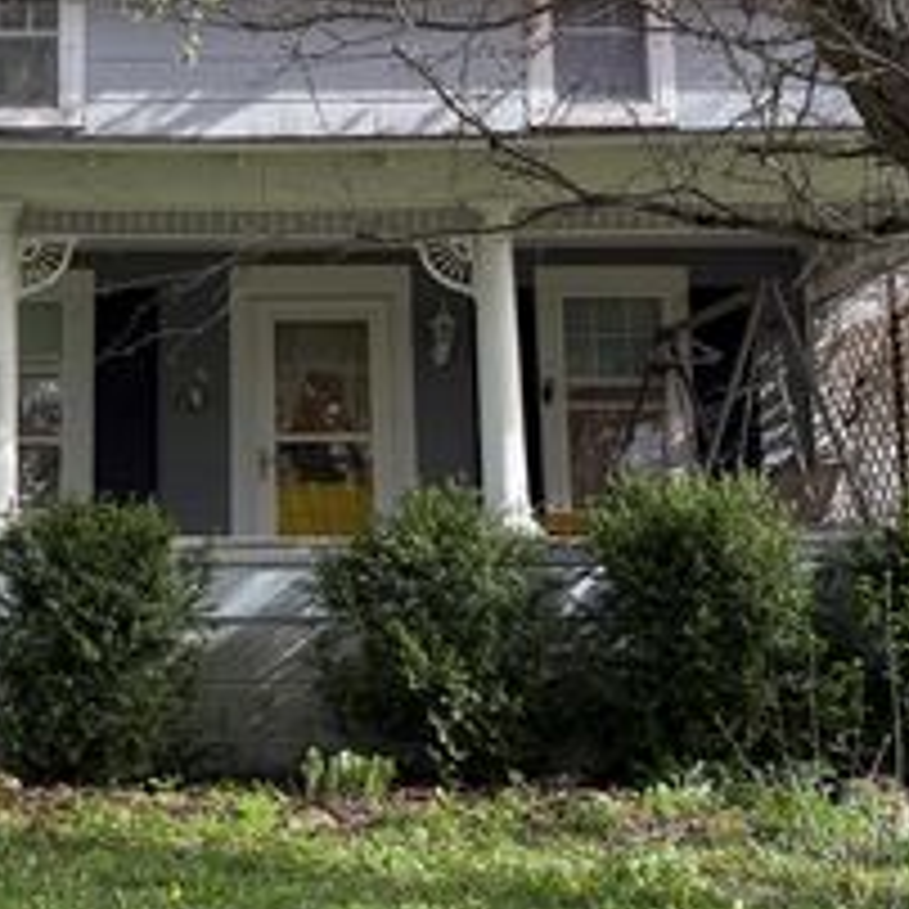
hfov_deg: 29.5
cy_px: 326
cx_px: 212
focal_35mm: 57
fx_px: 1693
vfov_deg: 29.9
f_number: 1.6
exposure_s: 1/576
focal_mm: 5.96
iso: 64
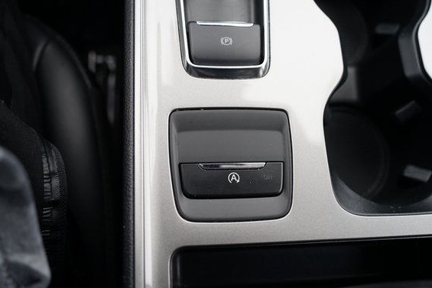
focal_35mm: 34
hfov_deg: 55.8
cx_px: 218
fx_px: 408
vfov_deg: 38.9
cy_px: 146
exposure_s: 1/60
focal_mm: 30
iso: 640
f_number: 4
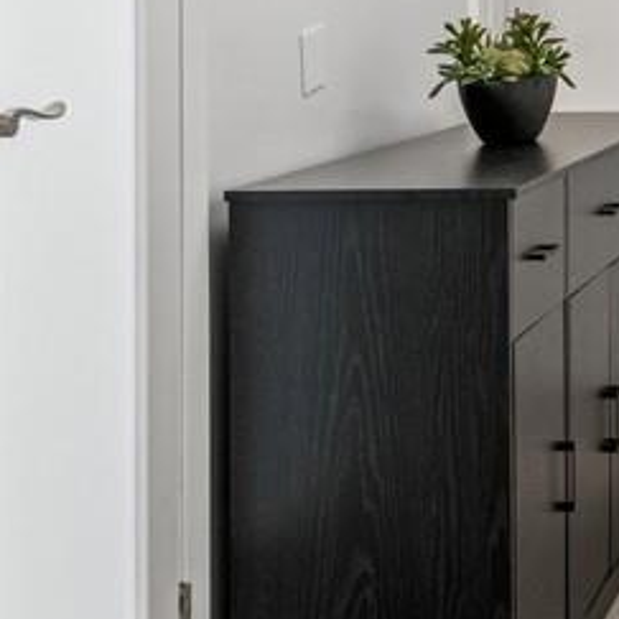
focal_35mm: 84
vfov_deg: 19.9
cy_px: -20
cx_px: 889
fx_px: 1699
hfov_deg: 18.6
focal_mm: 15
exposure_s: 1/20
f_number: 14
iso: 640
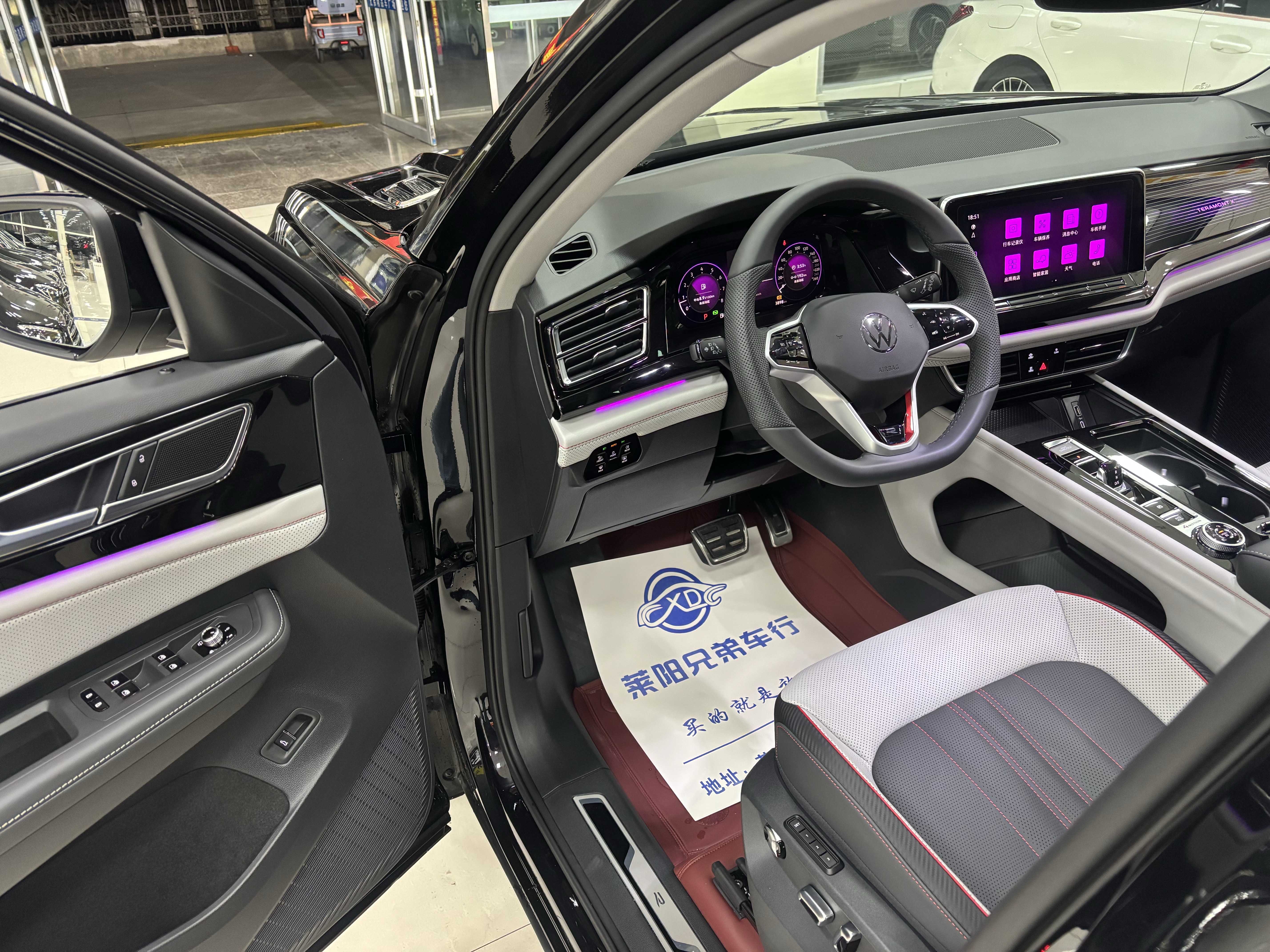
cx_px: 635
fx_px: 954
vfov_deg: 53.1
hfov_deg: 67.3
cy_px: 476
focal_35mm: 26
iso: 400
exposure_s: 1/49
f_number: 1.6
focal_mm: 5.96
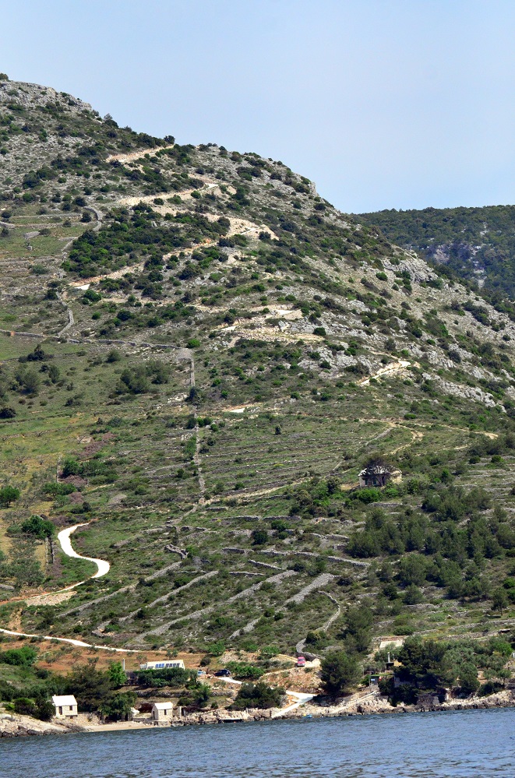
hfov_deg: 7.3
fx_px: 4044
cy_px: 389
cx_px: 258
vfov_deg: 11.0
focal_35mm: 188
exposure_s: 1/8000
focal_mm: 125
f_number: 6.3
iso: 2000
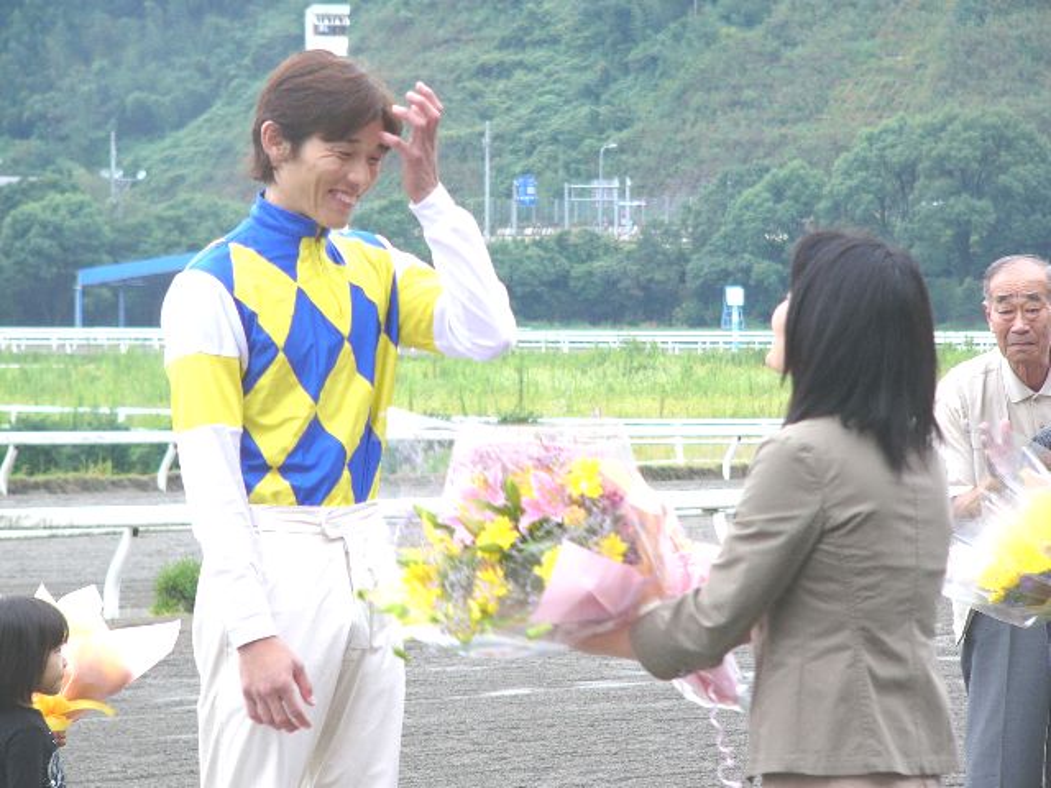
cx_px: 526
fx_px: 5769
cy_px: 394
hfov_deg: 10.4
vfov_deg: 7.8
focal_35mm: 190
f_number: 2.8
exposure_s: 1/60
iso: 50
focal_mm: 31.6
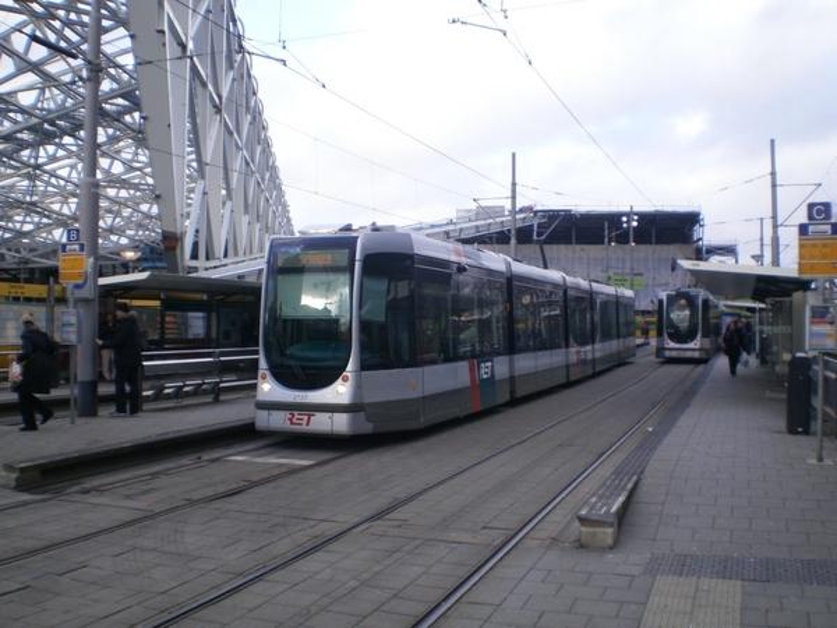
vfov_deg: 39.7
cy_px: 314
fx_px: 870
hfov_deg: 51.4
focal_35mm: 36
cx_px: 418
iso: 100
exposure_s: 1/125
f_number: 4.6
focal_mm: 6.3
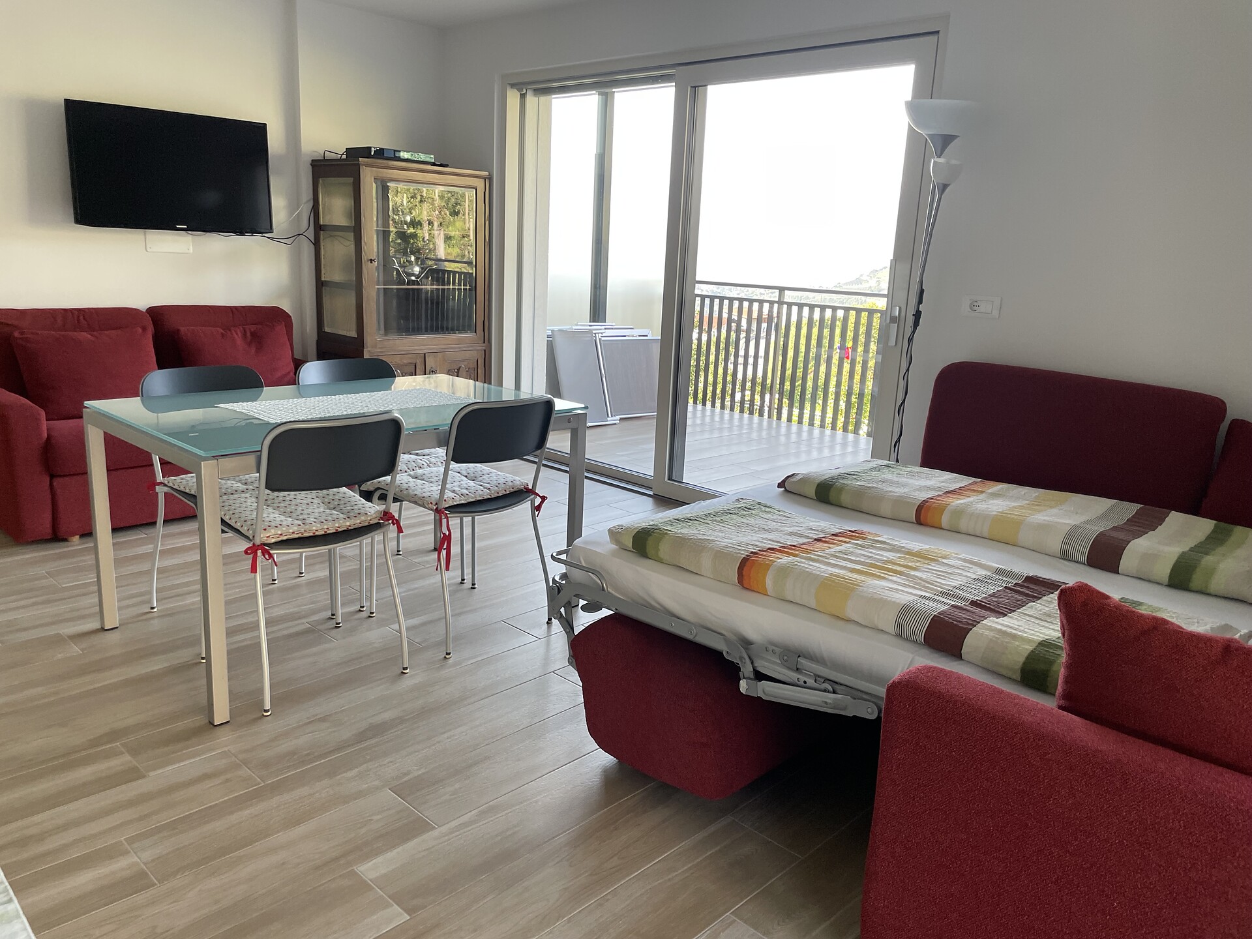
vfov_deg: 53.1
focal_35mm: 26
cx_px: 626
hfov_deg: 67.3
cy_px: 470
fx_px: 940
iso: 80
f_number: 1.6
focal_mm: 4.2
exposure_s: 1/121
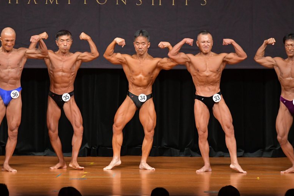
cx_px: 146
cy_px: 98
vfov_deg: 5.3
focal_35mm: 257
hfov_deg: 8.0
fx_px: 2098
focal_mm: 170
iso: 5000
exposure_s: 1/400
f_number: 5.6
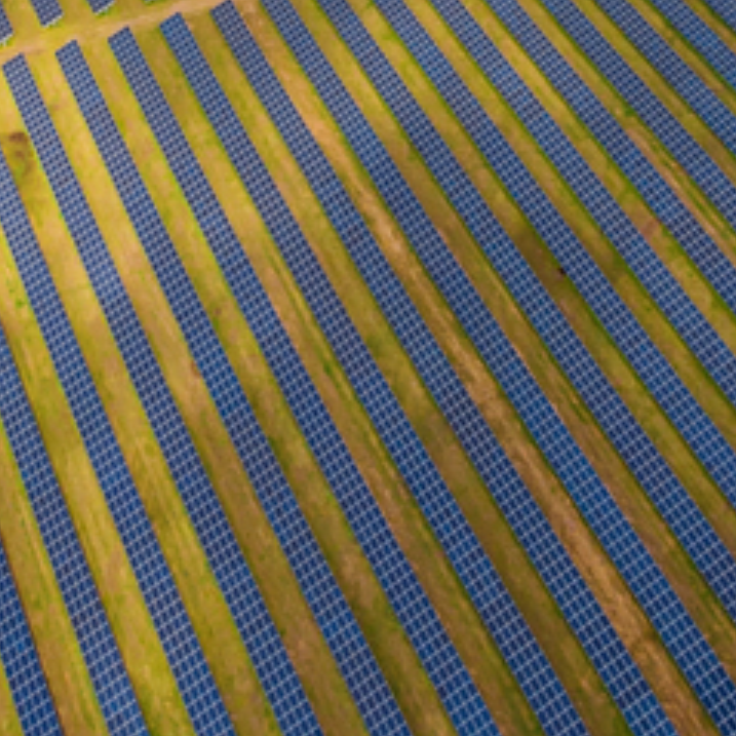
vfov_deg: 17.8
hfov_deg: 19.4
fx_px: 2141
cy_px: -317
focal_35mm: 89
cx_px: 519
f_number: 2.8
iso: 100
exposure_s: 1/1100
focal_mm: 4.5
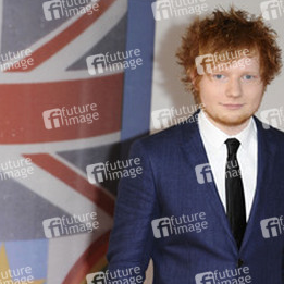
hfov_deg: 9.9
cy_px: 144
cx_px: 85
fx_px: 1634
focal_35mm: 176
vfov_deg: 9.9
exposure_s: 1/160
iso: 320
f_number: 4.5
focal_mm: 80
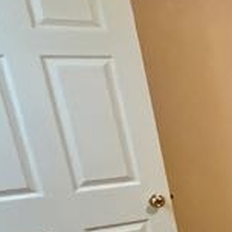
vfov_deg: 24.5
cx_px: 534
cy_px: 214
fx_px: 516
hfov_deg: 15.6
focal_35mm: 68
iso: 1000
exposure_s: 1/60
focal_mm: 2.22
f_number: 2.2
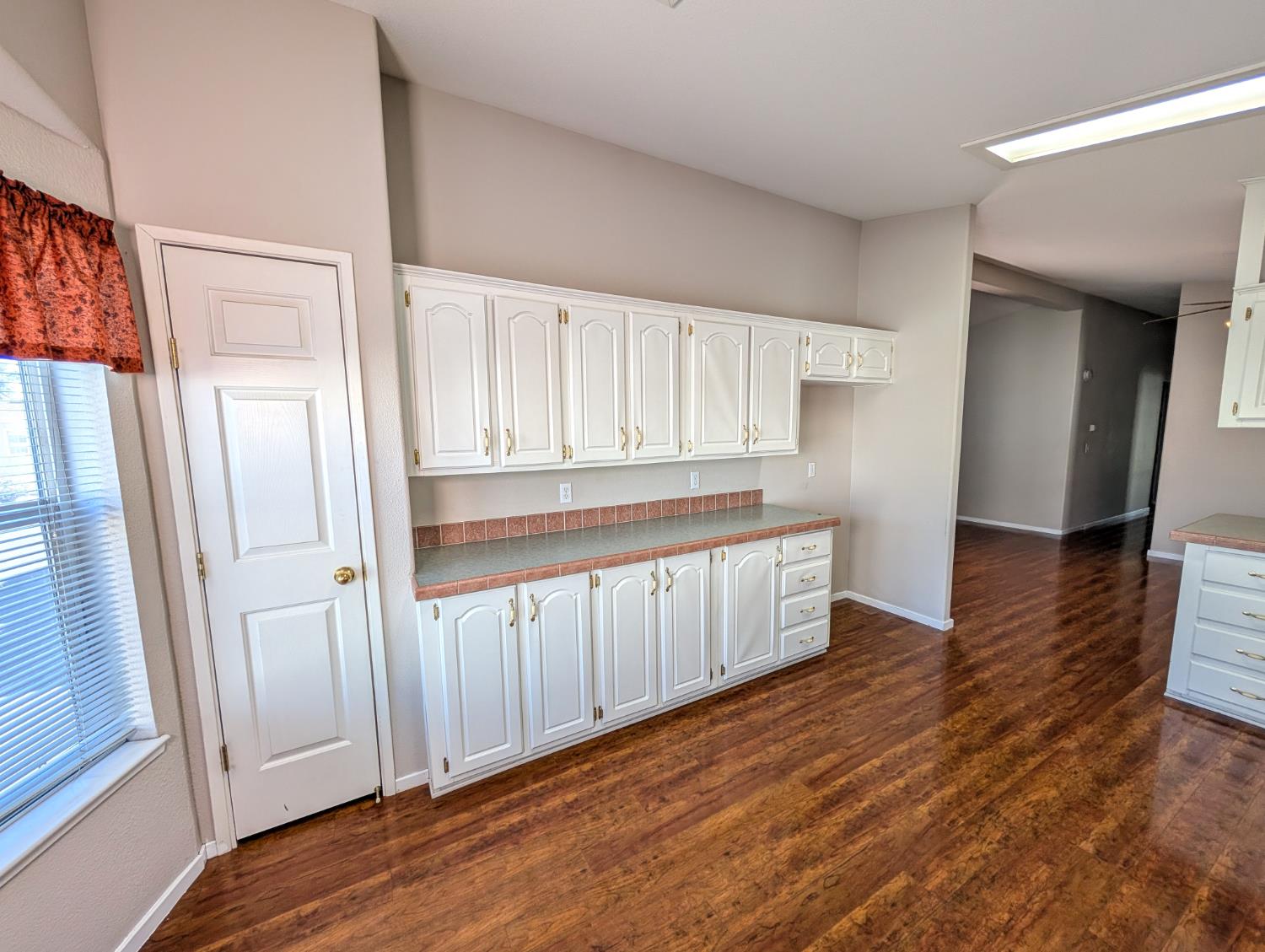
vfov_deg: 94.6
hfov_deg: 110.5
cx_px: 632
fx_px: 439
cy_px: 476
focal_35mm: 12
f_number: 1.7
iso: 53
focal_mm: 2.02
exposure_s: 1/94.1
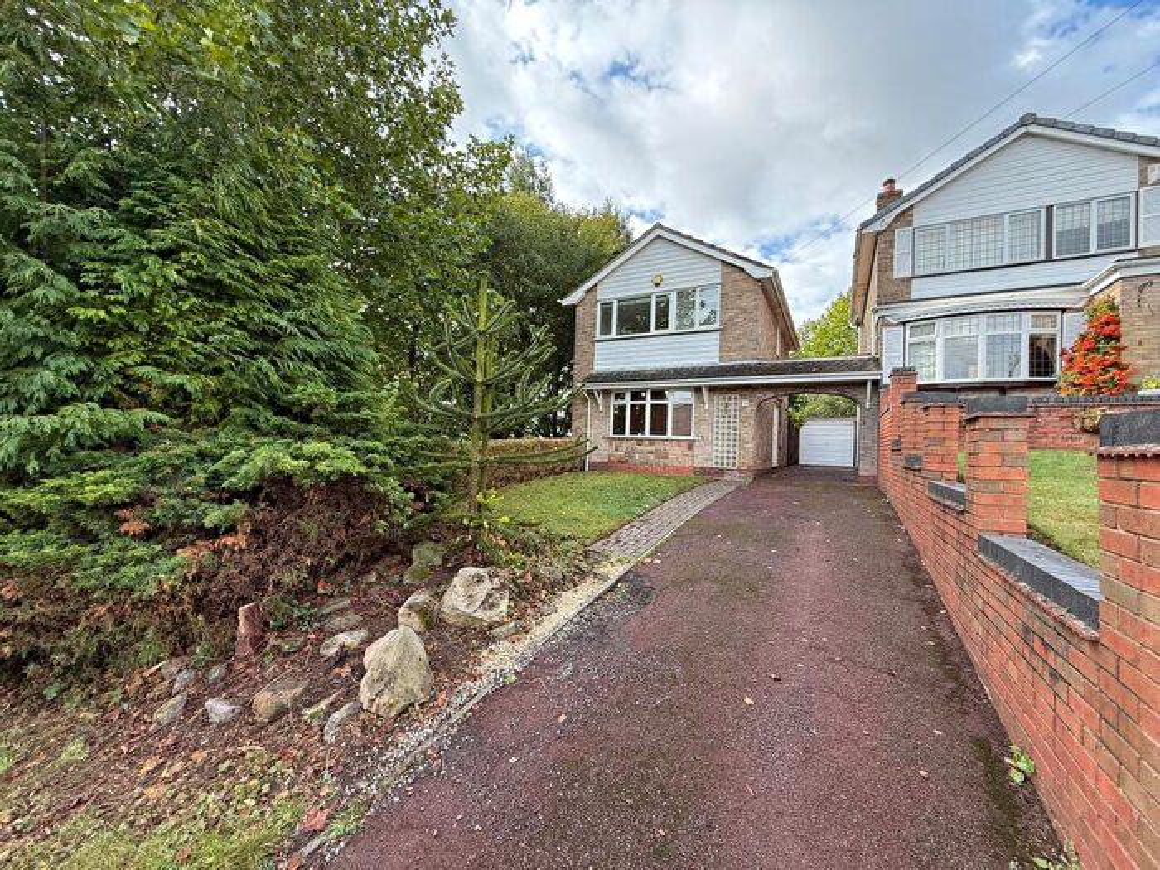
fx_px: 469
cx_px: 580
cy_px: 435
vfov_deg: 85.7
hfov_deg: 102.1
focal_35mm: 14
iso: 64
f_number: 2.2
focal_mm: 2.22
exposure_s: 1/242
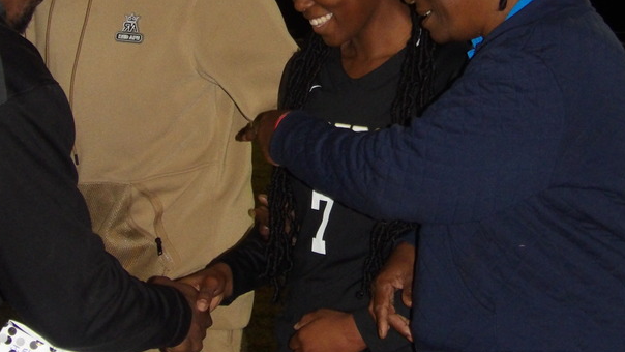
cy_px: 7
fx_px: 2205
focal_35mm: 133
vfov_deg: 9.1
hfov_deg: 16.1
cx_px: 331
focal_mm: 13
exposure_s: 1/100
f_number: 3.6
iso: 500
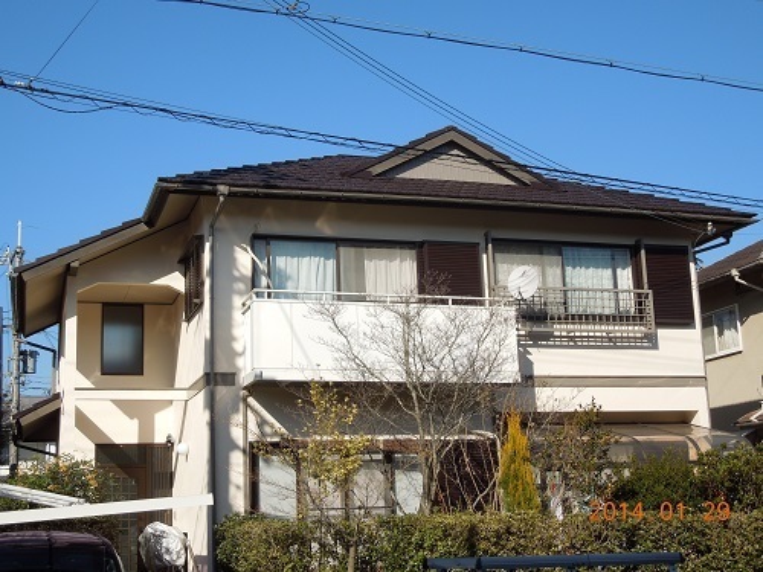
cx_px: 382
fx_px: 1058
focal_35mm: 48
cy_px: 286
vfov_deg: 30.3
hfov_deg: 39.7
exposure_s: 1/800
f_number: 4
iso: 100
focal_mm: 8.7
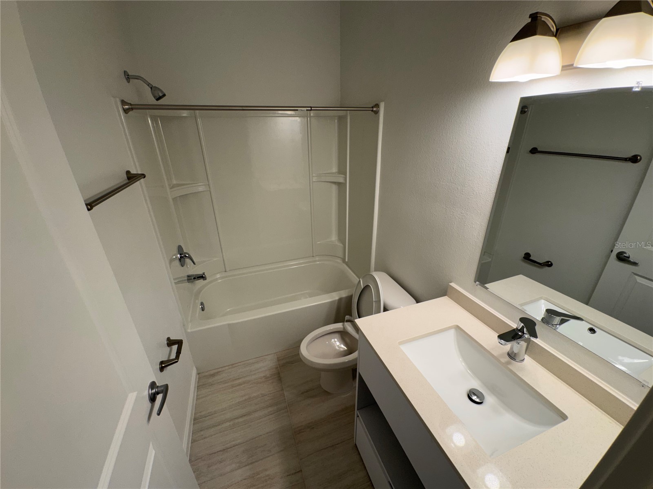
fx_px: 264
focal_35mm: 14
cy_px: 244
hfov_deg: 102.1
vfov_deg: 85.7
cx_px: 326
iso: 50
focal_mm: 2.22
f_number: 2.2
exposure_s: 1/120
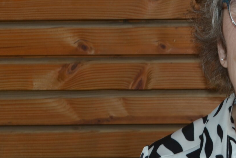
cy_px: 89
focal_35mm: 99
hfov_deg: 19.5
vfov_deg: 13.9
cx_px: 280
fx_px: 646
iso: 100
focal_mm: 21
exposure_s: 1/40
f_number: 3.5
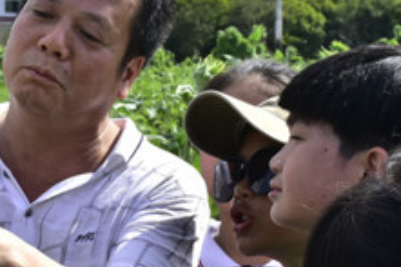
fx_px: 1725
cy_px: 225
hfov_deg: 13.2
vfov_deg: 8.8
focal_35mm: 155
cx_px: 64
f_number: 11
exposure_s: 1/250
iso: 200
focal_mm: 38
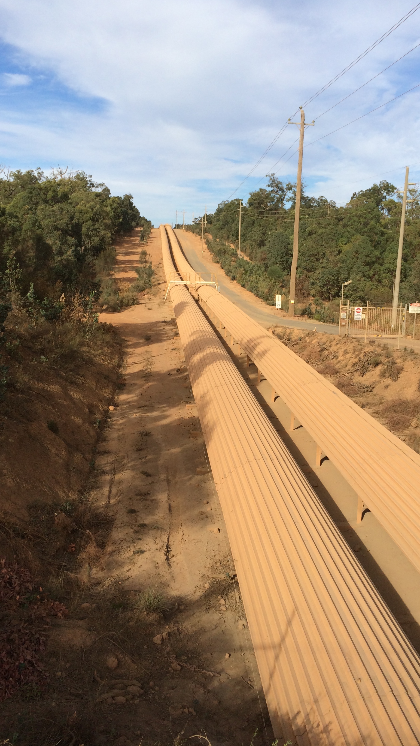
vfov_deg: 59.5
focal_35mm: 33
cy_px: 371
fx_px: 654
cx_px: 221
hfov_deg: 35.6
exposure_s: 1/2415
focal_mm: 4.12
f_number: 2.2
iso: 40
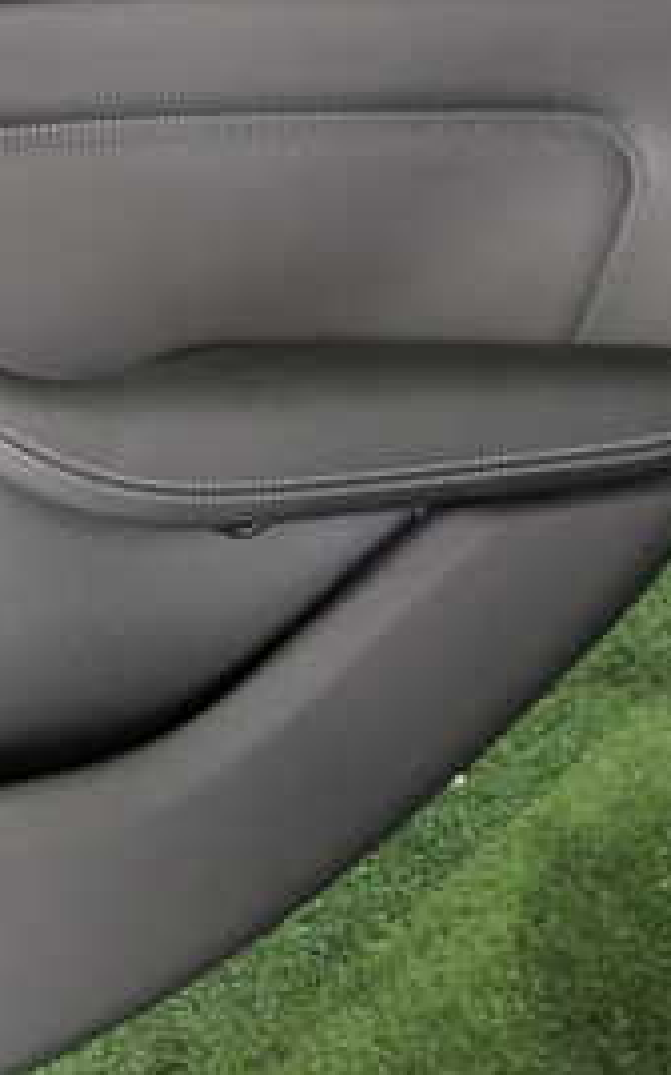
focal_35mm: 59
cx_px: -20
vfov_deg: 34.3
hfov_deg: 21.1
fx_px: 1727
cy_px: 384
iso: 200
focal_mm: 4.5
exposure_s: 1/30
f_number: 2
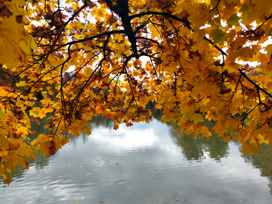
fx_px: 189
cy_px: 102
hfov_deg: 71.6
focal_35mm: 24
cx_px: 136
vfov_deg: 56.8
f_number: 1.7
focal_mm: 6.7
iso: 102
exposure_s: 1/2190
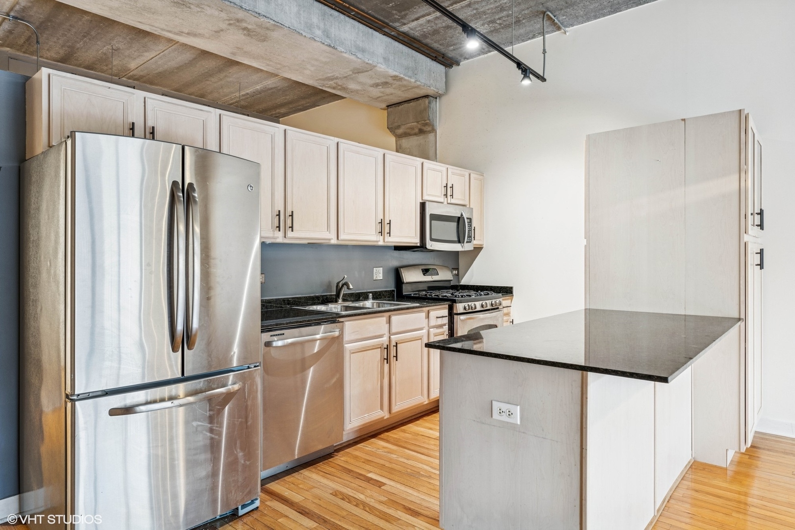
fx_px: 486
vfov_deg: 57.2
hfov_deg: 78.6
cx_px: 398
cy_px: 265
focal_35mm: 22
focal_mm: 22
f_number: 8
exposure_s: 1/2
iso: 320
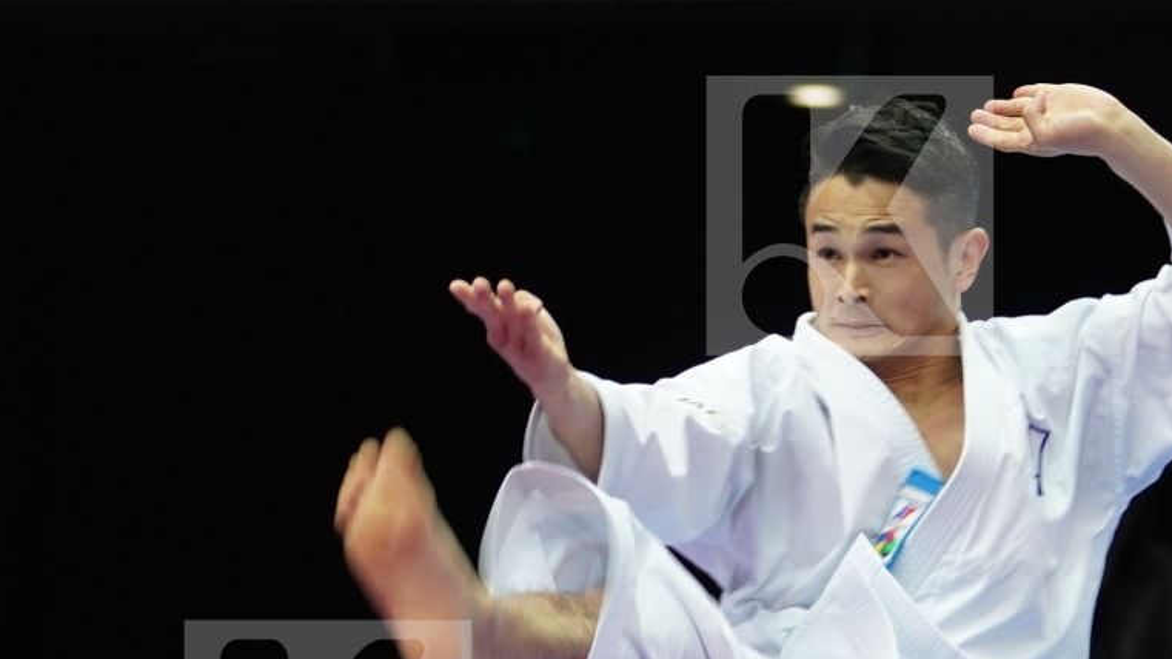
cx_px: 850
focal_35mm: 260
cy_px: 761
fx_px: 8080
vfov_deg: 4.7
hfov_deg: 8.3
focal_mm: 70
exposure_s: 1/160
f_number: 2.8
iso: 800
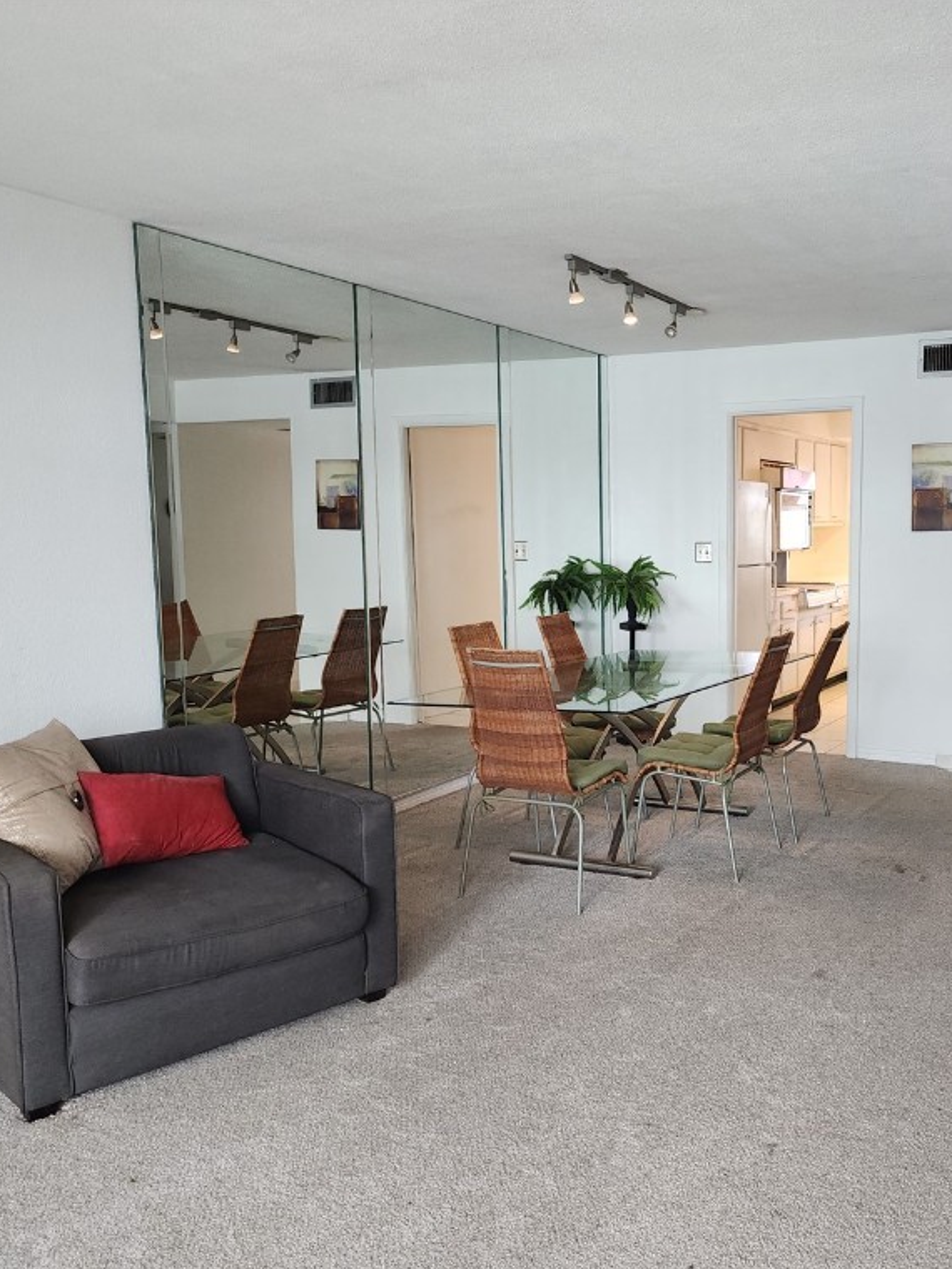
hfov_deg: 44.1
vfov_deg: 58.4
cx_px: 698
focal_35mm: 31
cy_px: 634
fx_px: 1137
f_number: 1.8
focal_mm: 6.4
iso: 100
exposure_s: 1/40
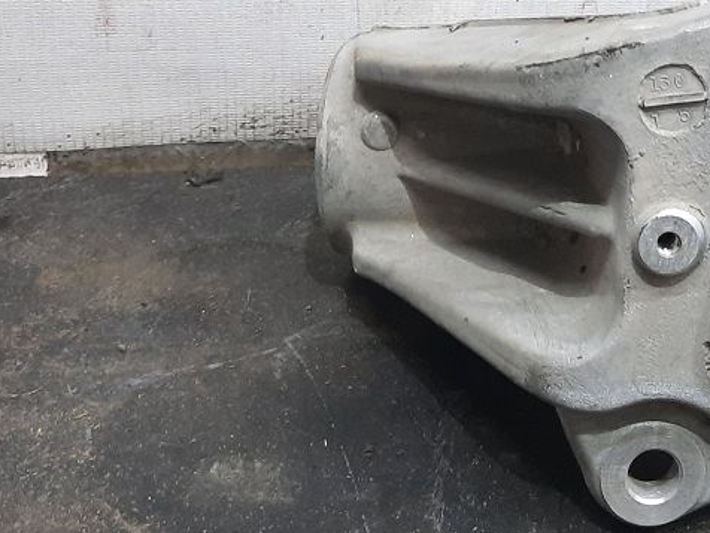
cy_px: 112
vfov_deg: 23.0
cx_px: 755
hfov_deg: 28.3
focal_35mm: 63
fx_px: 1292
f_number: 2
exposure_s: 1/50
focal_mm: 4.6
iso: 250
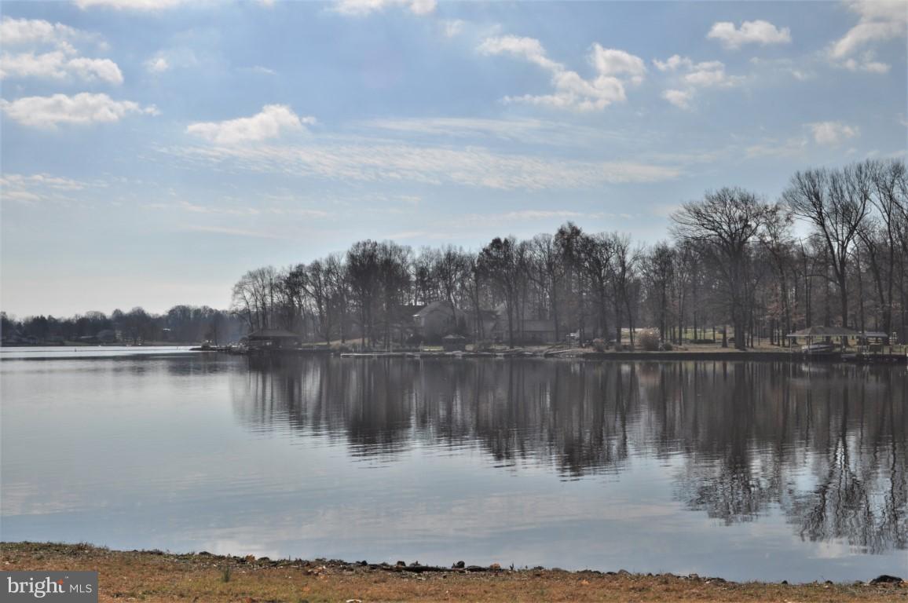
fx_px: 1134
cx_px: 454
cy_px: 302
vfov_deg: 29.8
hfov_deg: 43.6
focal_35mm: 45
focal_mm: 30
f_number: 29
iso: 200
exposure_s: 1/200
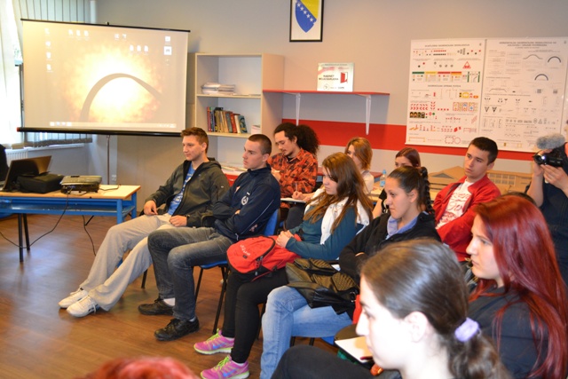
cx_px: 284
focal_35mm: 36
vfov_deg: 36.9
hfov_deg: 53.1
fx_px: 568
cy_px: 190
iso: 1100
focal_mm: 24
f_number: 4
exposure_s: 1/60
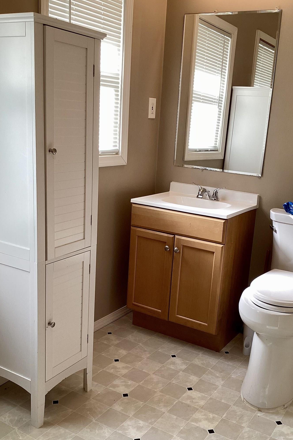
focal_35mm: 37
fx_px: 452
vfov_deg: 51.8
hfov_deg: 35.8
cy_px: 240
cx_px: 177
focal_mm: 3.3
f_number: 2.4
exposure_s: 1/120
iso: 80
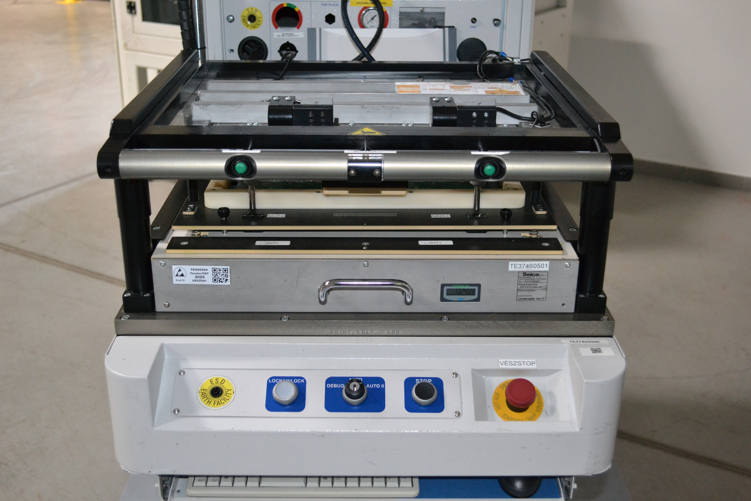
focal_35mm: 44
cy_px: 250
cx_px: 376
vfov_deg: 30.8
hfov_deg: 45.0
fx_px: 907
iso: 2200
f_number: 4.5
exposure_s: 1/60
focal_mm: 29
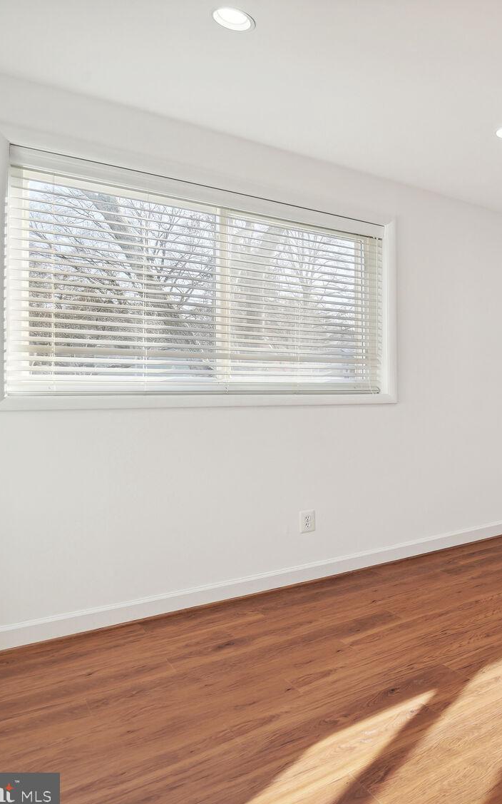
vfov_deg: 72.6
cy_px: 405
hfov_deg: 40.5
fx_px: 547
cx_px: 543
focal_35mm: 25
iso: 400
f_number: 8
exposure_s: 1/40
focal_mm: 16
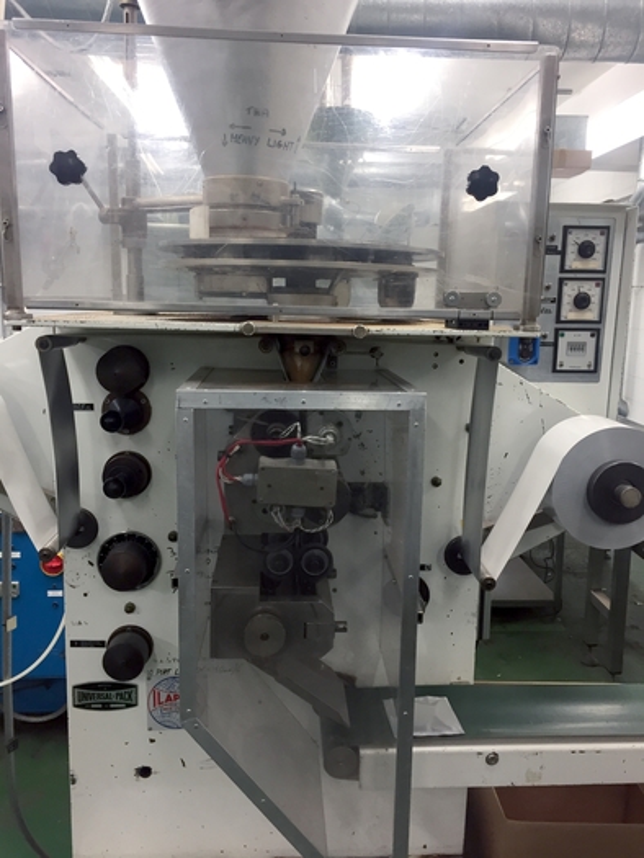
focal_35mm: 29
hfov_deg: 48.2
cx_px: 322
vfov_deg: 61.6
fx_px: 719
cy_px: 429
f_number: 2.2
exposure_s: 1/33
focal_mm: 4.15
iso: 40
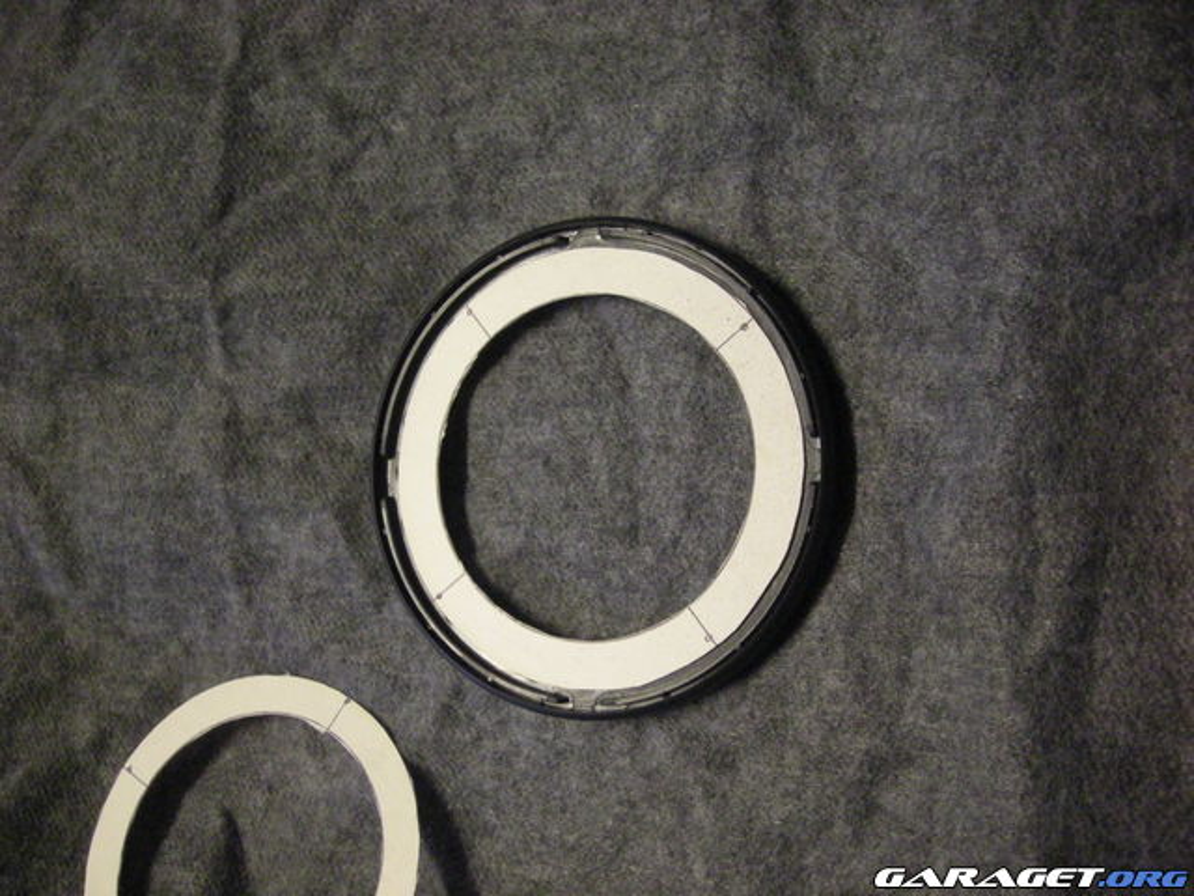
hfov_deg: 52.6
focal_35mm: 35
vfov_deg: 40.7
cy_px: 448
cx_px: 597
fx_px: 1207
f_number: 2.8
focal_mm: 5.7
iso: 400
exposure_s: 1/19
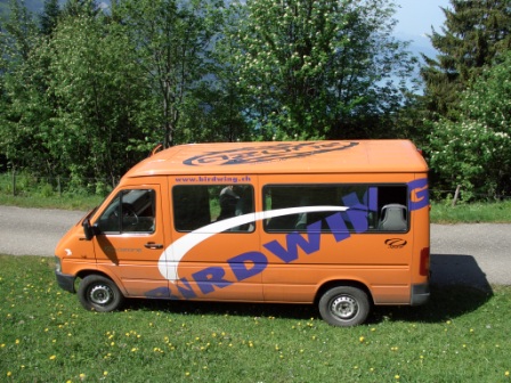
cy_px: 192
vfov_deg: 42.9
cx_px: 256
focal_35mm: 33
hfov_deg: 55.4
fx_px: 487
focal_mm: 7.1
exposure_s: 1/400
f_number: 4
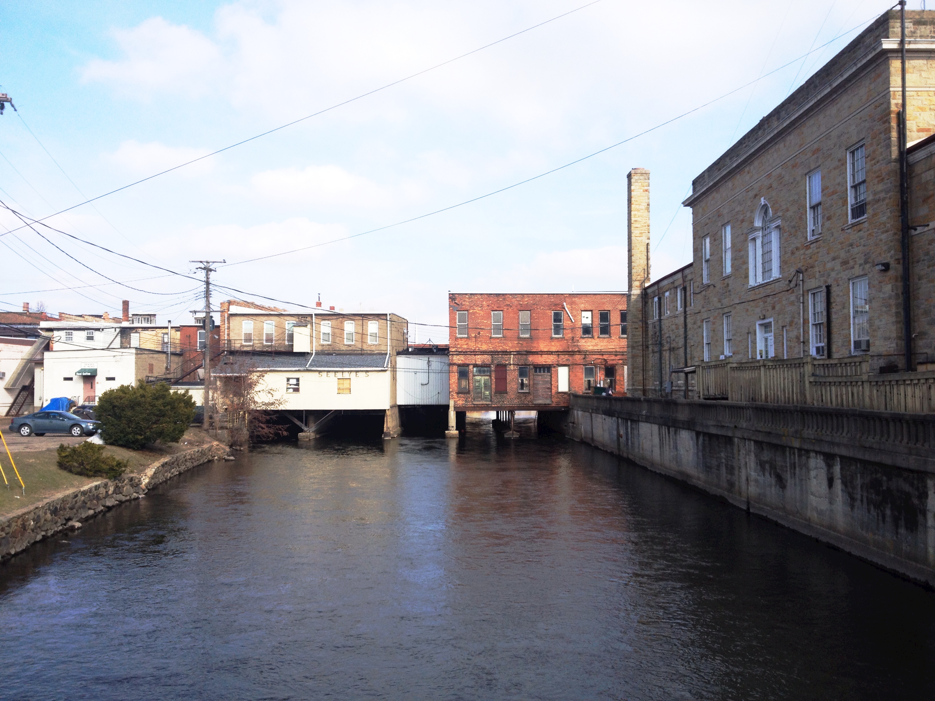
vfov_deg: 40.7
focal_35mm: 35
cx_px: 468
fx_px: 945
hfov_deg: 52.6
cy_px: 350
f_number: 2.4
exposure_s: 1/986
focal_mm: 4.28
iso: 50
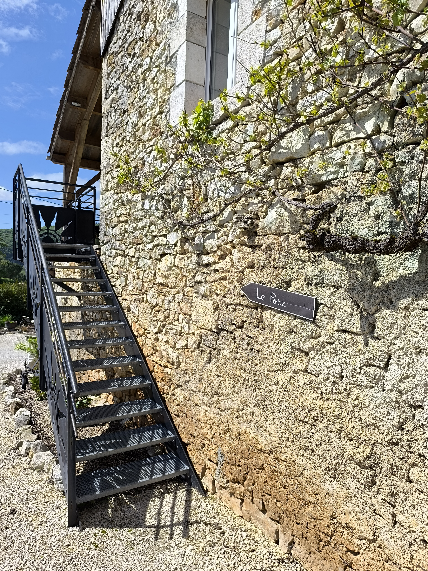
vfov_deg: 73.9
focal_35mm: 23
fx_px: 379
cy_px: 286
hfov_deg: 58.9
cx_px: 214
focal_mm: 6.14
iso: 50
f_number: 1.65
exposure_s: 1/1051
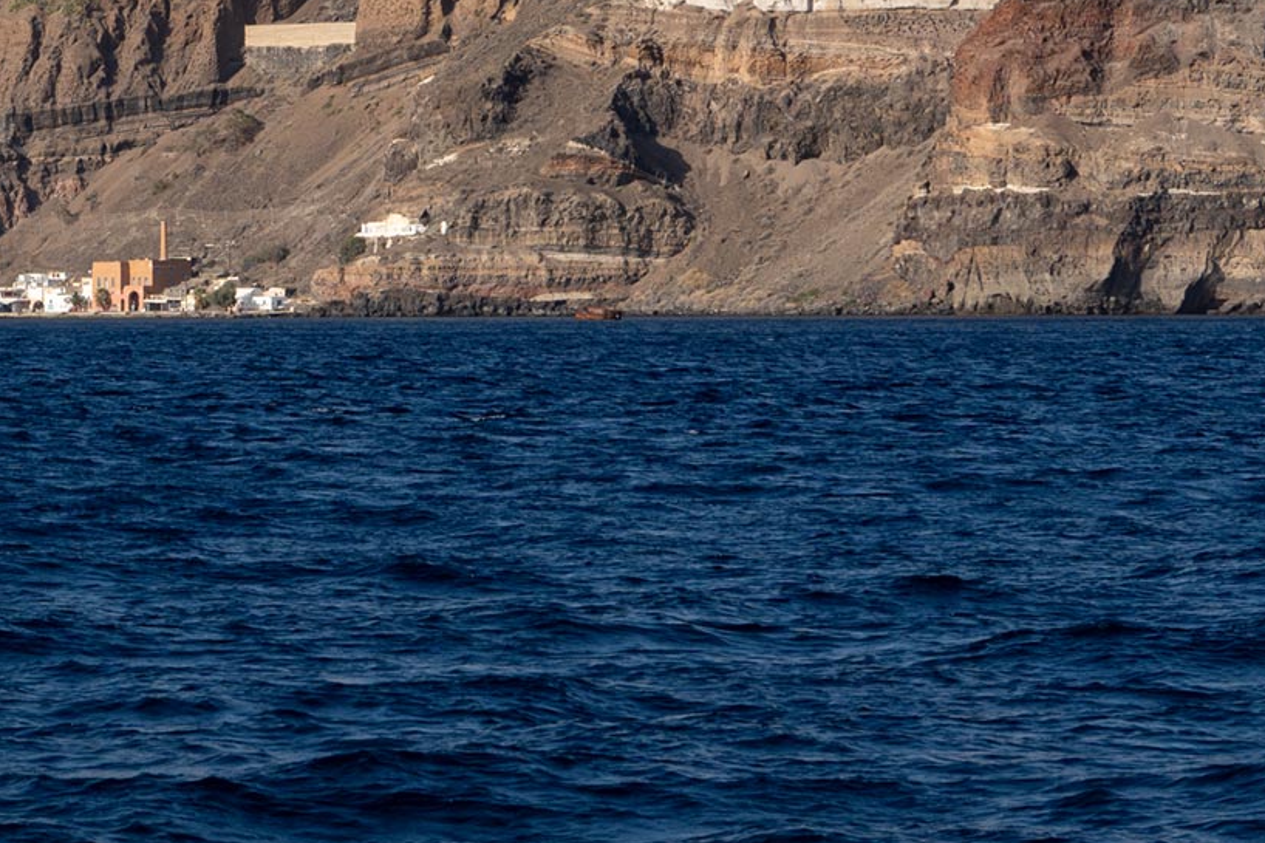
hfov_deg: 10.3
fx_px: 6956
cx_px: 108
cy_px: -90
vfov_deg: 6.9
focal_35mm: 198
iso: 100
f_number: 5.6
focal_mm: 50
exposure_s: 1/800
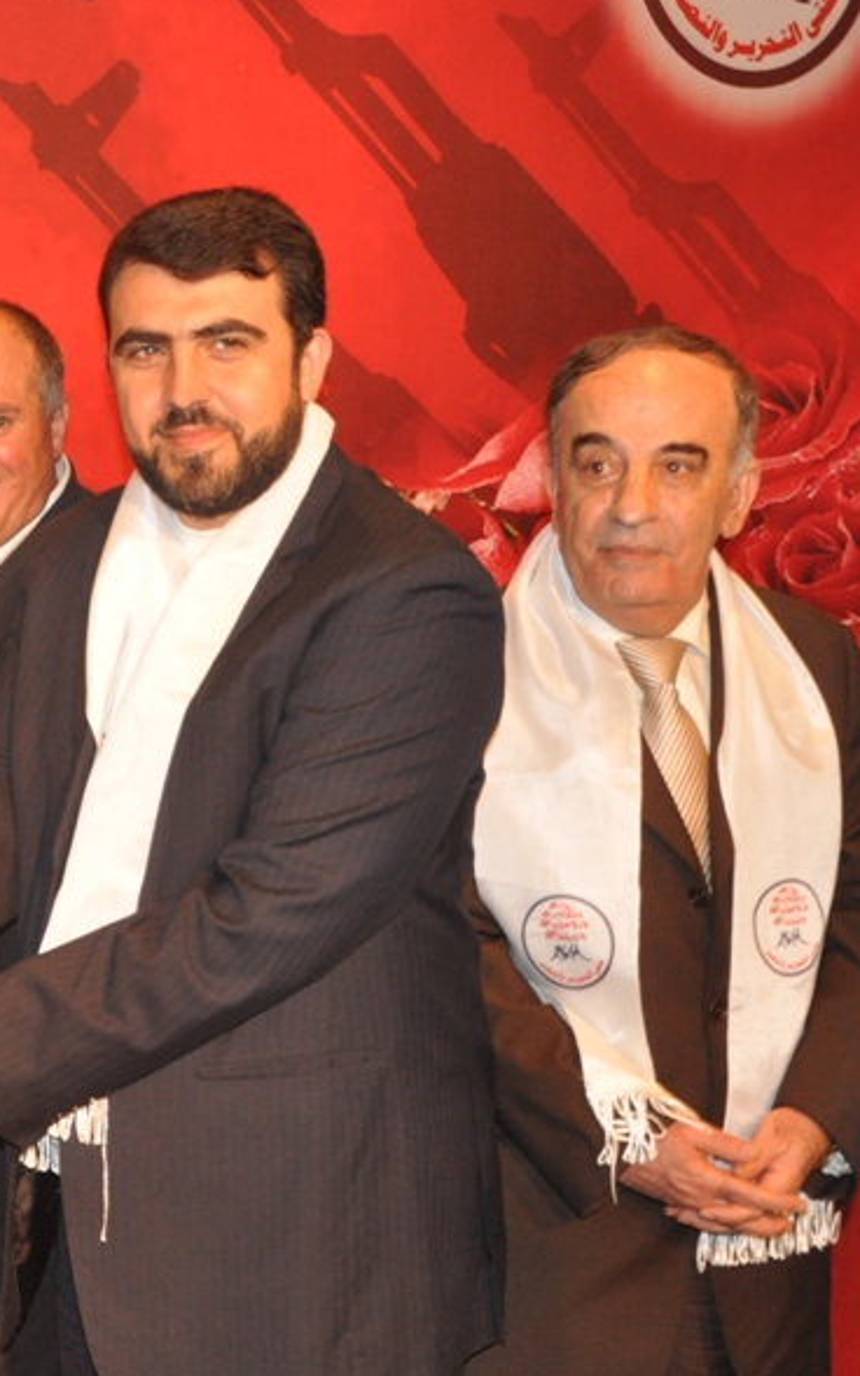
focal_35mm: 70
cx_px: 28
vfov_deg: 29.4
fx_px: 2626
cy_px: 682
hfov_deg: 18.2
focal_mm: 30
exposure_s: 1/60
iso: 1600
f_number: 5
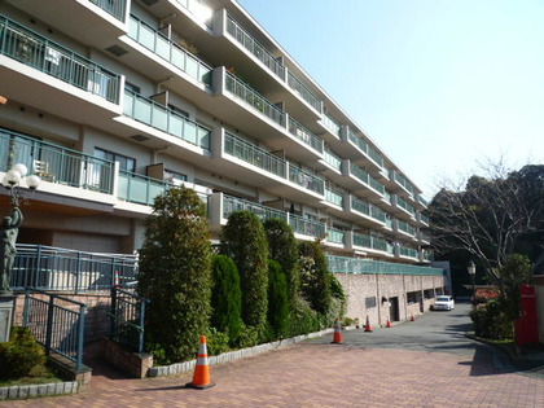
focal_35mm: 25
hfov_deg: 69.4
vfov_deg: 54.9
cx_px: 272
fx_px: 393
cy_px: 204
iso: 100
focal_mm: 4.4
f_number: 4
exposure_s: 1/500
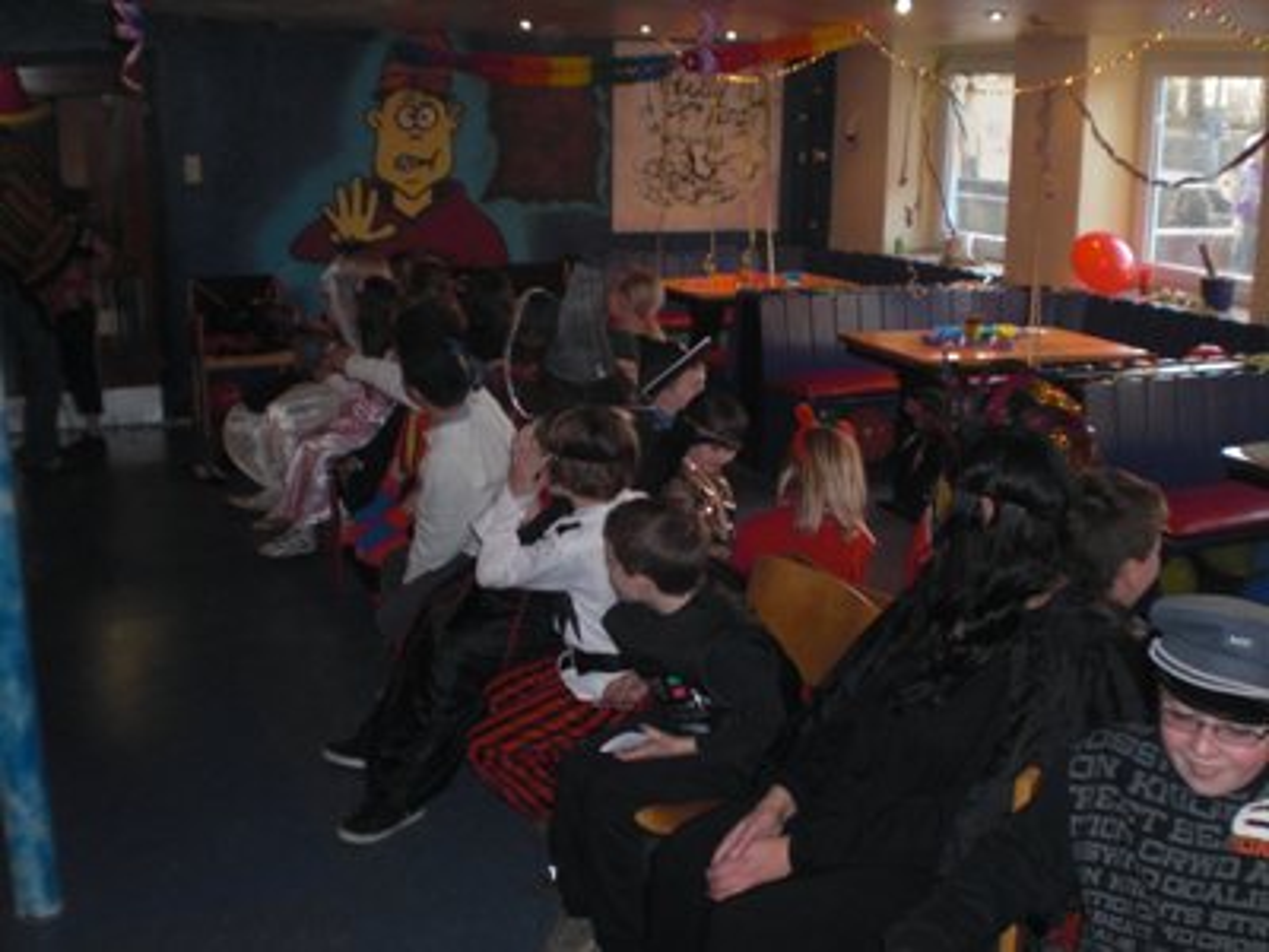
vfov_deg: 37.7
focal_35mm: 38
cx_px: 634
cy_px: 476
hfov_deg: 49.0
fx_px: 1393
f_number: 3.1
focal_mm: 6.3
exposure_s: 1/30
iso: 200
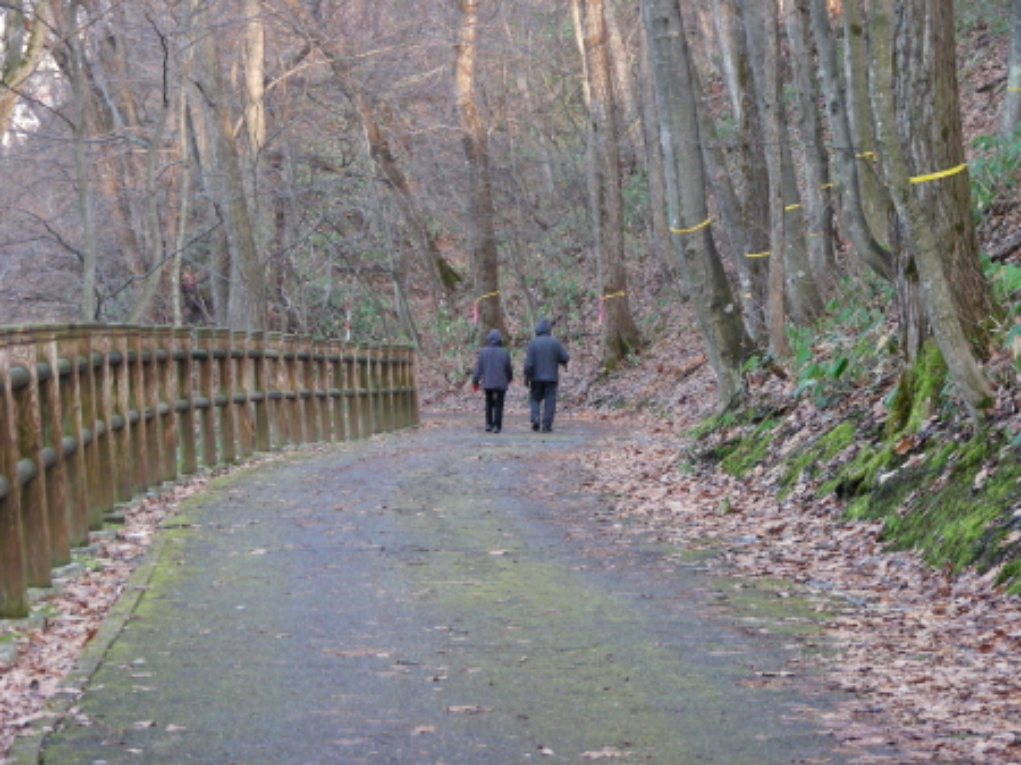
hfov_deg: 17.4
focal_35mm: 113
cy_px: 382
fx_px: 3331
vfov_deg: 13.1
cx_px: 510
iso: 200
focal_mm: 18.9
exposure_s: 1/59
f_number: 3.5
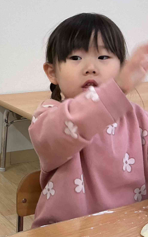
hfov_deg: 15.7
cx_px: -47
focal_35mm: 79
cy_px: 99
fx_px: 510
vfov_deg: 26.1
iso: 40
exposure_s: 1/60
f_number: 1.8
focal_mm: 3
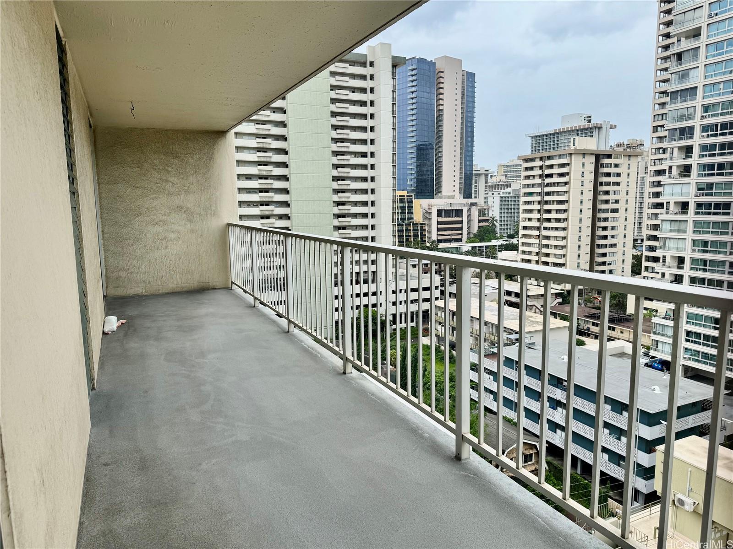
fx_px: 508
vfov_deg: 56.8
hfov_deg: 71.6
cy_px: 274
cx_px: 366
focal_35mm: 24
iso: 80
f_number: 1.78
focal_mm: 6.76
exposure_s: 1/1425
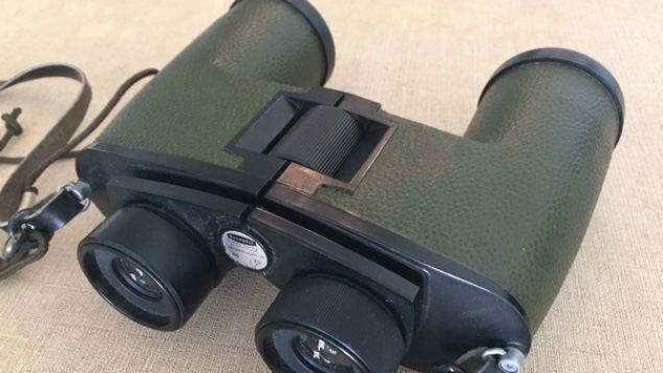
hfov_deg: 61.0
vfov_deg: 36.6
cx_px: 335
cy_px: 194
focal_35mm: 32
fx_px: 562
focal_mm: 4.15
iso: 200
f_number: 2.2
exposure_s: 1/30
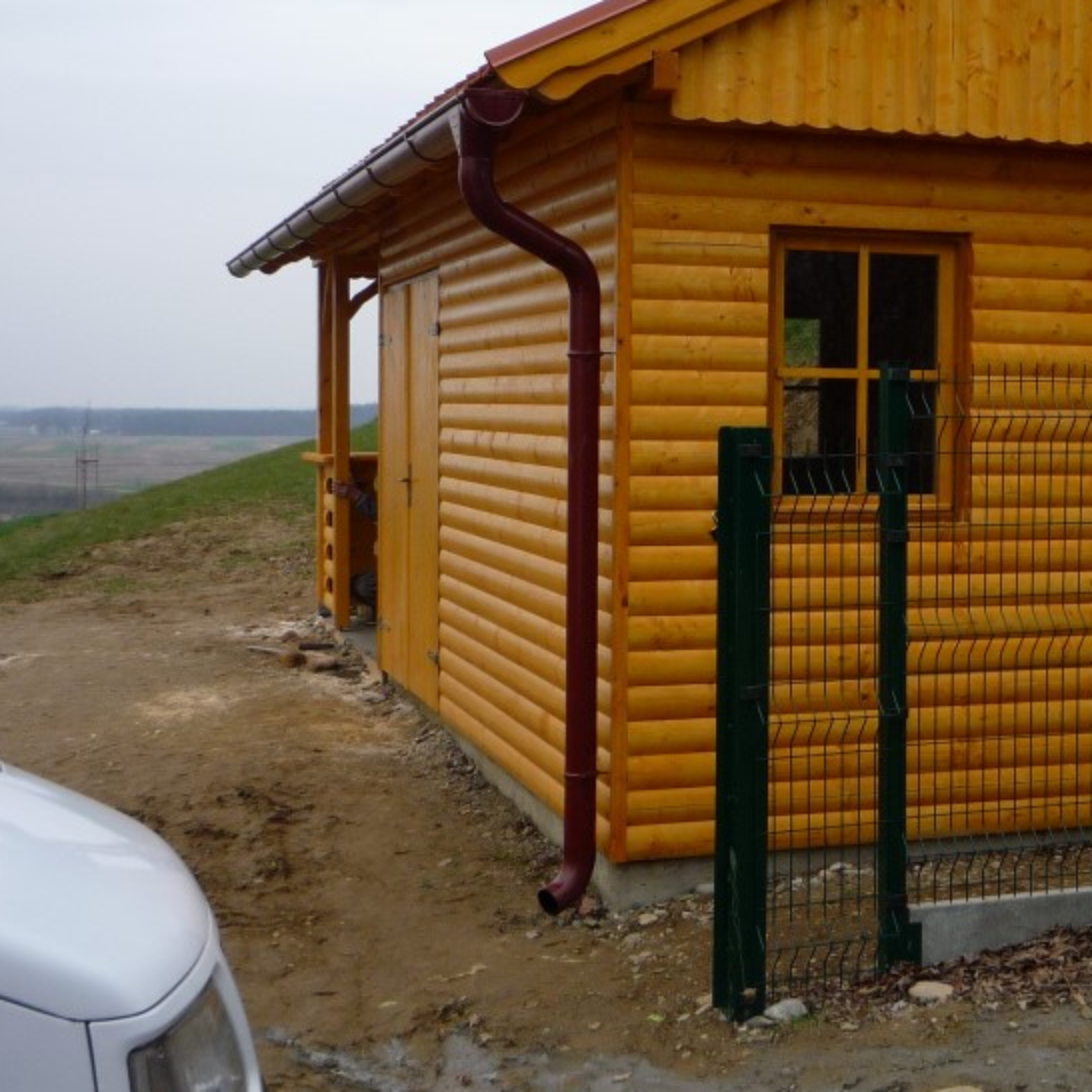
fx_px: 2070
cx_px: 888
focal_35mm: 58
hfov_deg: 28.8
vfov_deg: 29.5
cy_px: 478
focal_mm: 5.2
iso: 100
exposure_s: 1/400
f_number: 4
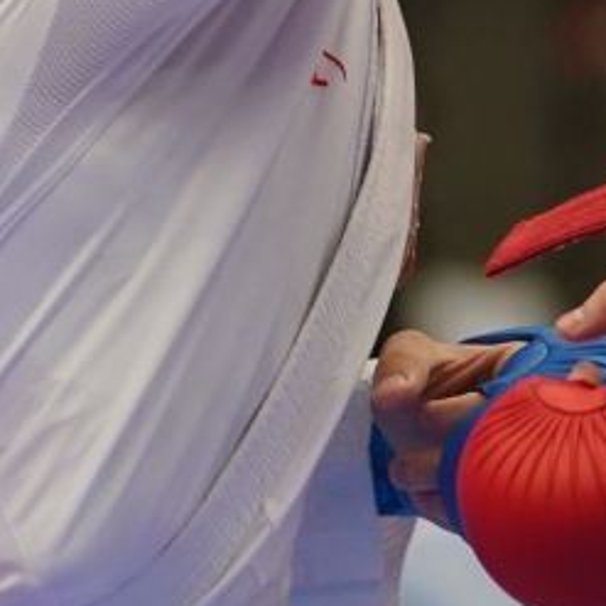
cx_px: 123
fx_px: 15449
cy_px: 243
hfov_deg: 2.2
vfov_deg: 2.2
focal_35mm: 780
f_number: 2.8
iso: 2000
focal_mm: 126
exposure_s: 1/1000
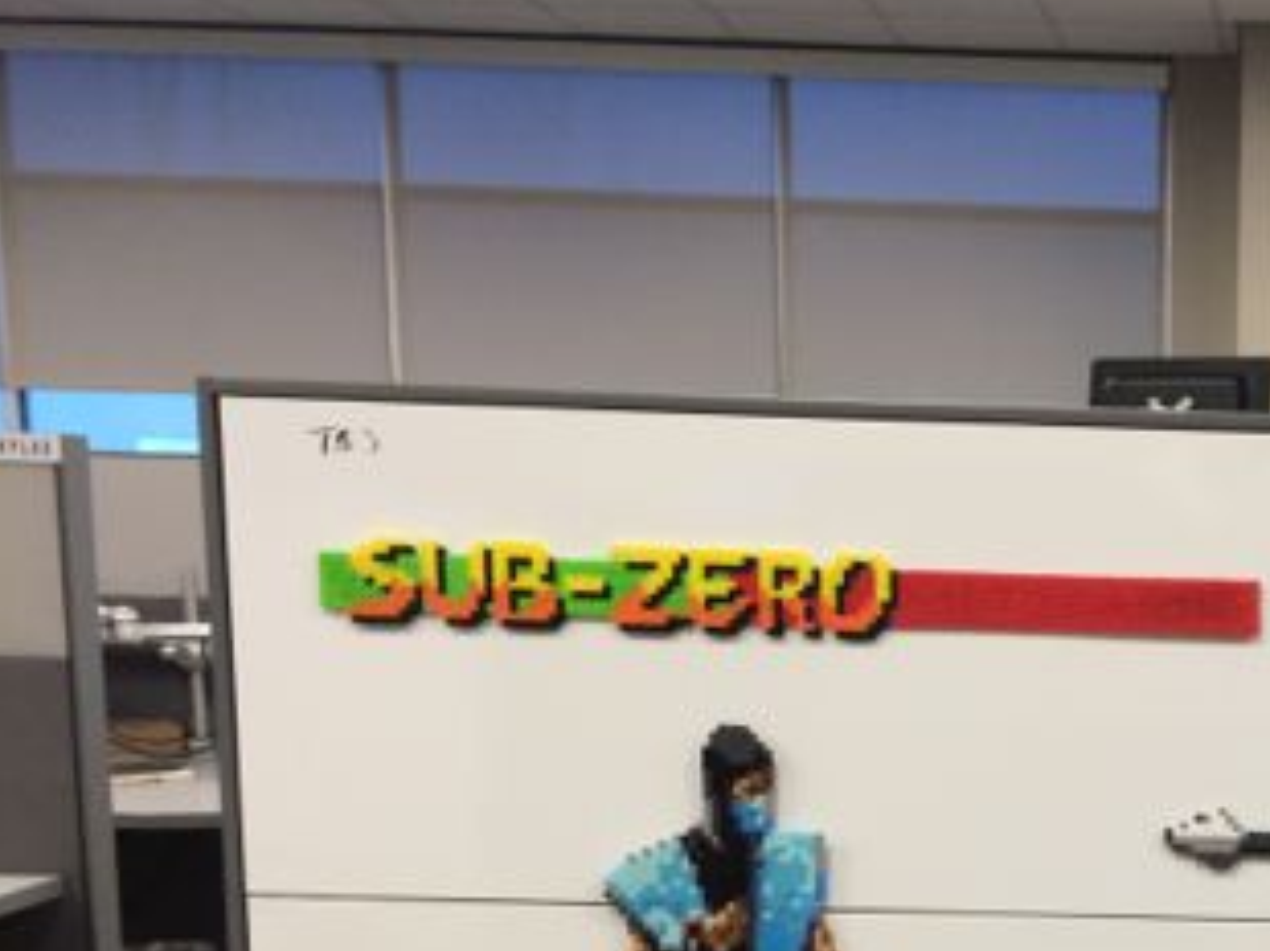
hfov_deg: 29.0
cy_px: 935
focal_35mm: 62
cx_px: 1303
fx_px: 2273
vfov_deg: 22.8
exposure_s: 1/30
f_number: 2.2
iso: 80
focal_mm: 4.12
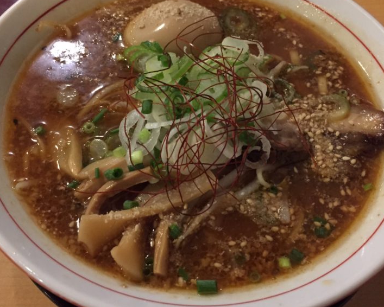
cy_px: 139
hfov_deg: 44.8
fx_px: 466
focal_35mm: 41
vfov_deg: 36.5
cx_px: 179
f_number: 2.2
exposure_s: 1/15
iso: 320
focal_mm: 4.15
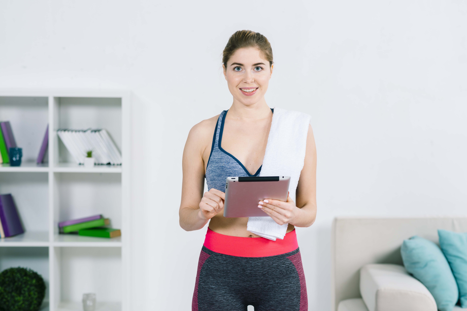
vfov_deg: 16.1
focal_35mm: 85
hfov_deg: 23.9
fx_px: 1103
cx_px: 234
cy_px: 156
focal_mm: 85
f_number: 4
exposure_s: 1/160
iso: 200
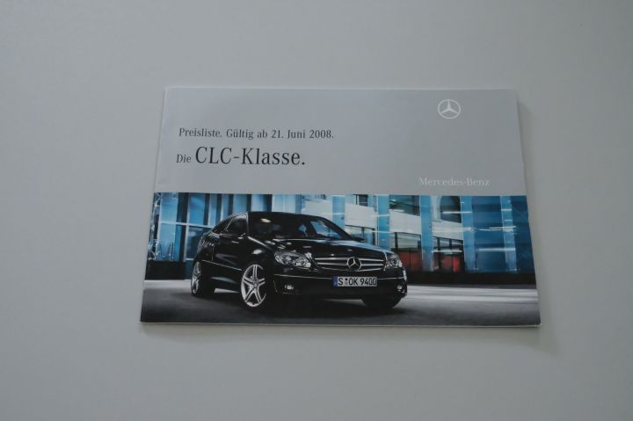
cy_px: 210
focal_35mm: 45
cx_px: 316
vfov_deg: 29.8
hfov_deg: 43.6
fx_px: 791
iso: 12800
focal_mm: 30.2
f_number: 8
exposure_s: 1/200
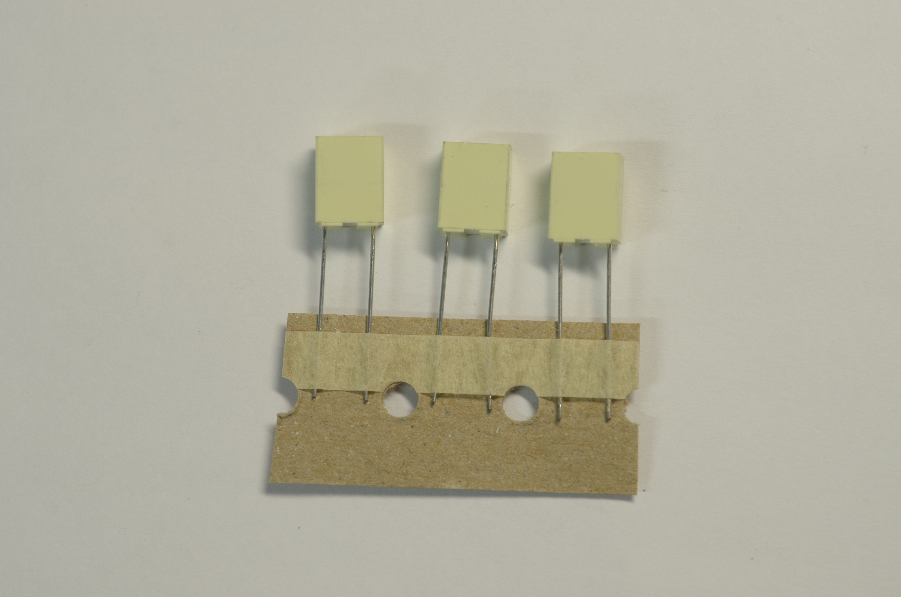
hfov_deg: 22.7
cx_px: 450
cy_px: 298
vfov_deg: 15.1
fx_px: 2248
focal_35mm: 90
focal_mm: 60
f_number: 8
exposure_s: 1/20
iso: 500
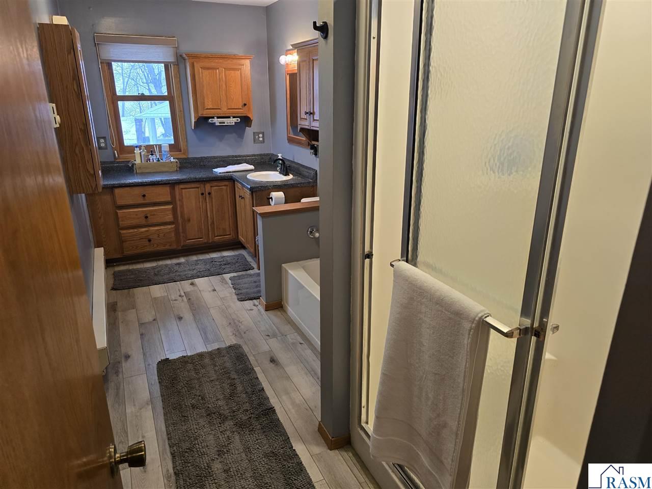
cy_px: 244
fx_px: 433
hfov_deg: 73.9
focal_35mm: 23
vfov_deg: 58.9
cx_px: 326
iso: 160
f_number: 1.7
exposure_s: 1/120
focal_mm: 6.3
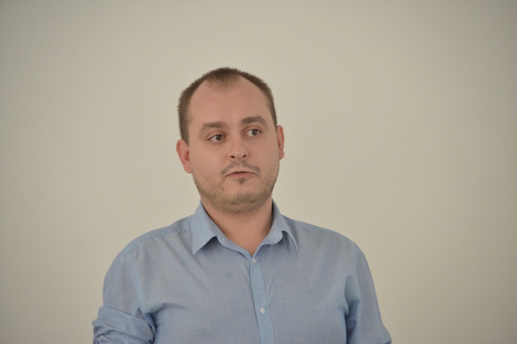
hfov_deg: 6.9
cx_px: 258
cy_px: 172
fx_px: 4306
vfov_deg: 4.6
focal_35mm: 300
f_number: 5.6
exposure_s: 1/125
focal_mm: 300
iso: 6400
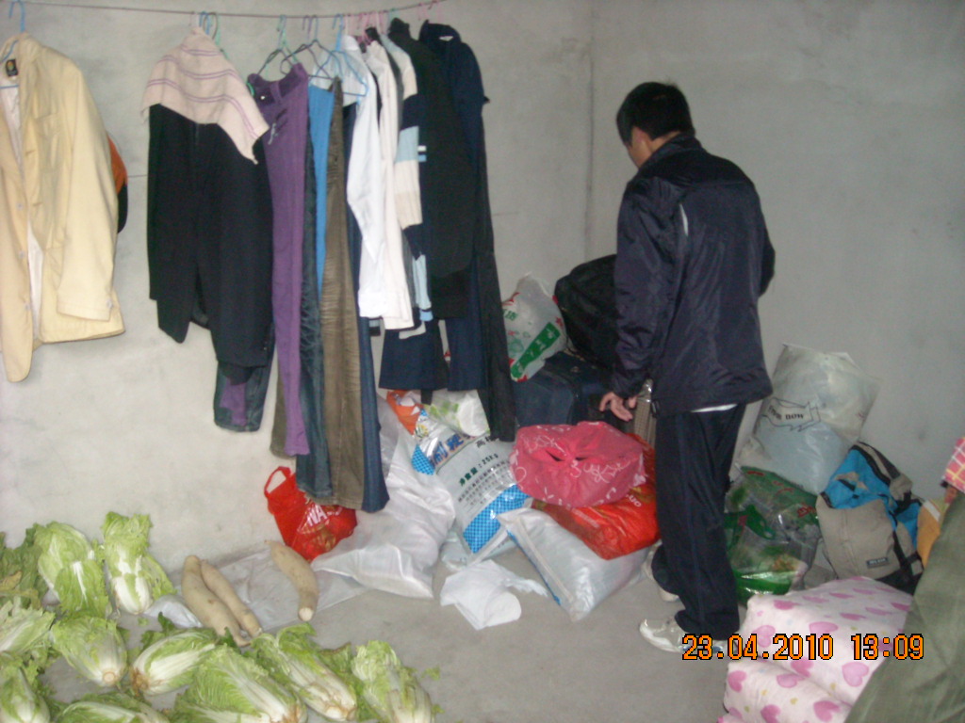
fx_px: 976
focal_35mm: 35
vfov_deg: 40.7
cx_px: 482
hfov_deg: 52.6
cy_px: 362
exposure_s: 1/60
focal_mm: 5.7
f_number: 2.8
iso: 400
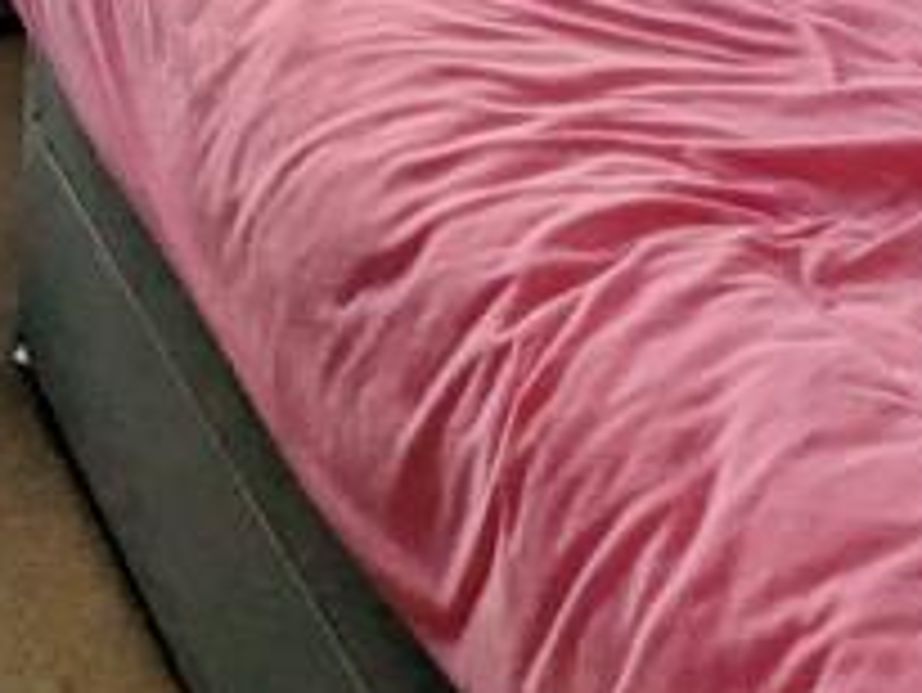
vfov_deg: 15.7
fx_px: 1866
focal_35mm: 70
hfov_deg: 27.7
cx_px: 342
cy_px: -763
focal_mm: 1.83
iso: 70
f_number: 2.2
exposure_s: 1/33.3
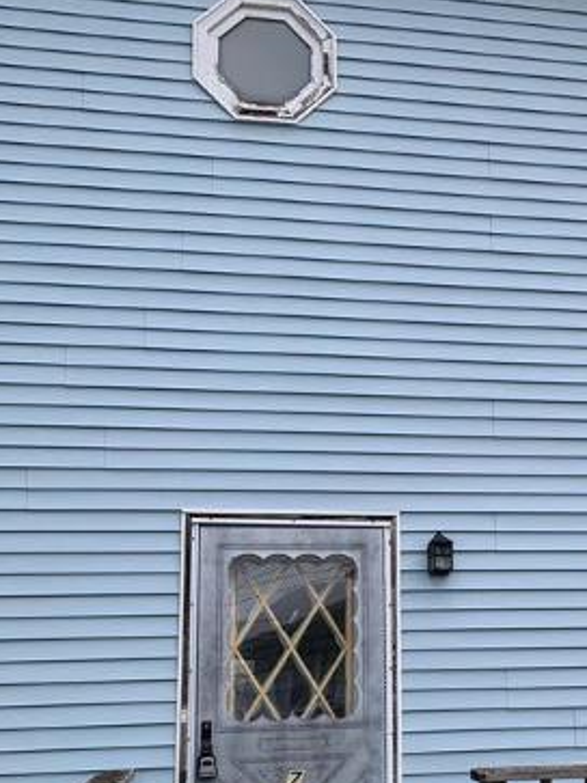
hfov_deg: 25.7
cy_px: 537
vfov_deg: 34.5
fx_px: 1244
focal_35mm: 55
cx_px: 535
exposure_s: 1/302
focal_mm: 4.25
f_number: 1.8
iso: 25
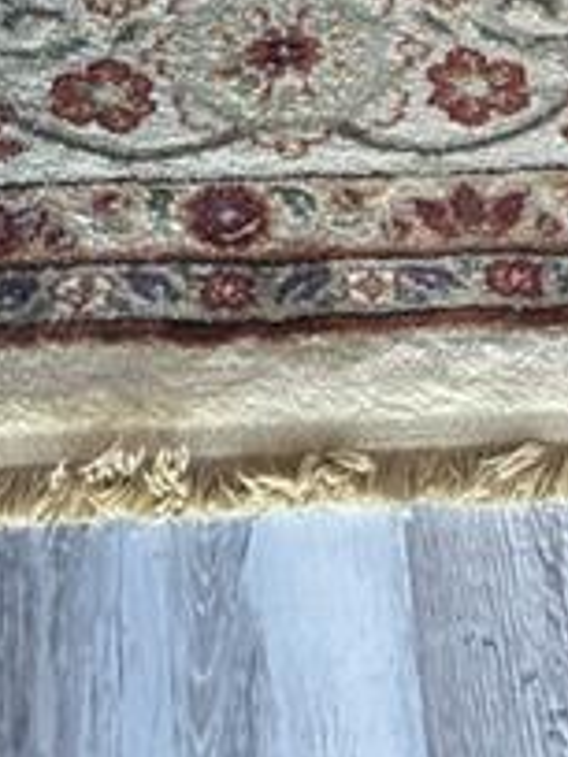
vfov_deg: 11.3
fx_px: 3085
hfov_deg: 10.5
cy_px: -1136
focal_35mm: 141
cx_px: 397
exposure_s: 1/60
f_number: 1.78
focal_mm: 6.76
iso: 250
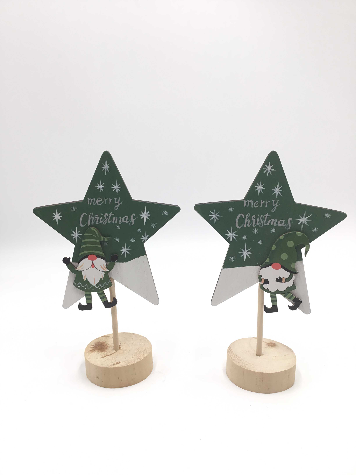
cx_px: 178
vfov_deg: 58.4
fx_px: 425
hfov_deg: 45.4
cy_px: 238
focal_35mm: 31
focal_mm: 3.3
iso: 25
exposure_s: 1/141
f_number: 2.4
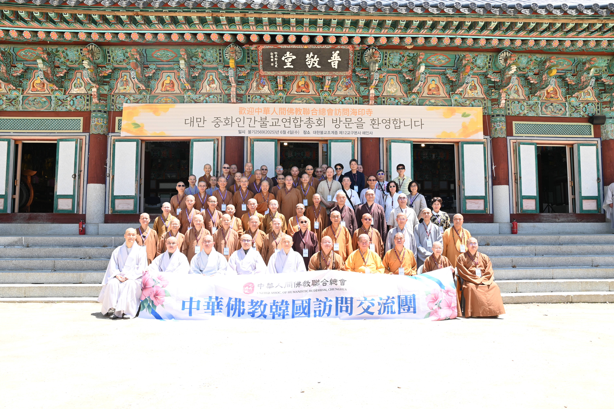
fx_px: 409
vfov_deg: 53.1
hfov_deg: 73.8
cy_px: 204
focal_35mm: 24
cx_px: 307
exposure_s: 1/100
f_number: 8
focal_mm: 24
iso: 160
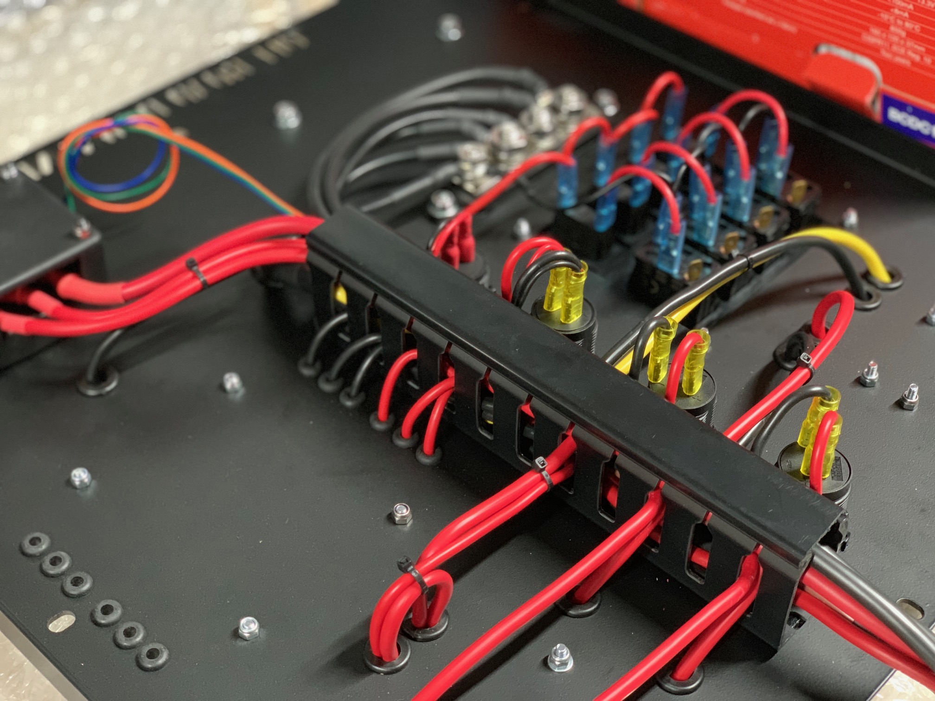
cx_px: 468
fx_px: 1405
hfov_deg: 36.8
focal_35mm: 52
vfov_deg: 28.0
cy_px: 350
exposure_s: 1/25
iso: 640
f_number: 2.4
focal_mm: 6
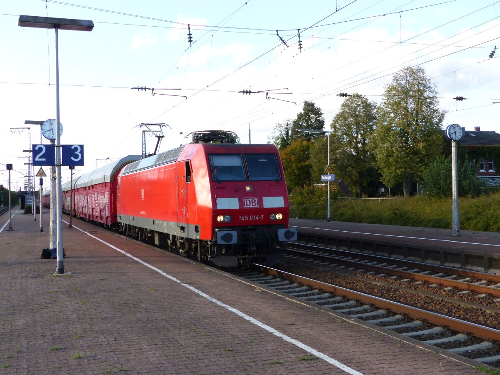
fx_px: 636
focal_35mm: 44
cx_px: 250
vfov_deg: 32.9
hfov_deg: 42.9
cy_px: 188
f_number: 2.8
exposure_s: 1/500
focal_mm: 7.8
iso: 160
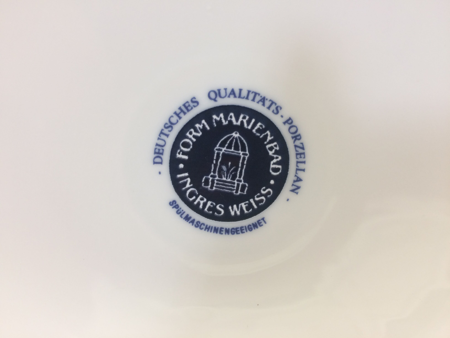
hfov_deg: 61.7
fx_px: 377
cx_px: 225
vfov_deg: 48.2
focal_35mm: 29
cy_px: 169
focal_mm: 4.15
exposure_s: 1/33
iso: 50
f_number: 2.2
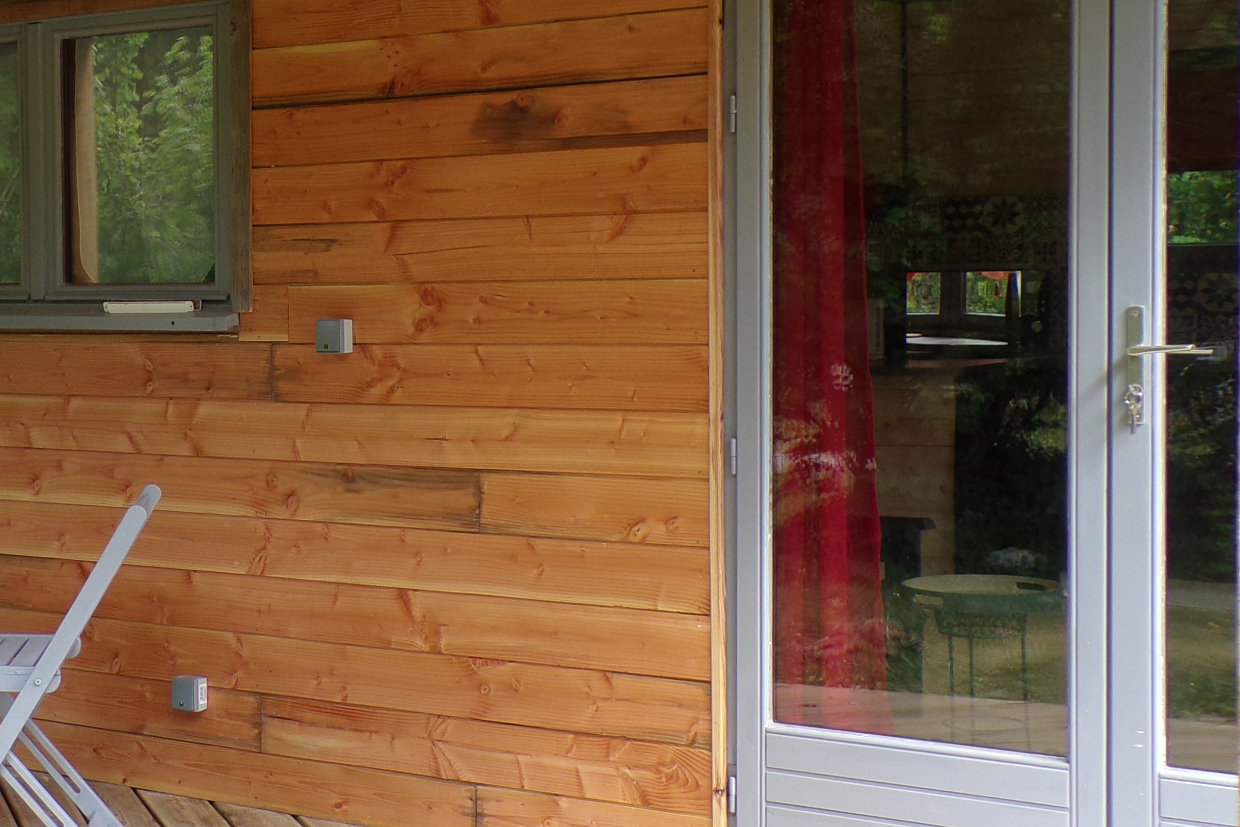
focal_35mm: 63
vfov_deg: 21.6
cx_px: 118
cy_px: 342
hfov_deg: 30.5
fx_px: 2170
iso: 80
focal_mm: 5.8
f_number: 3.2
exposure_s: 1/60
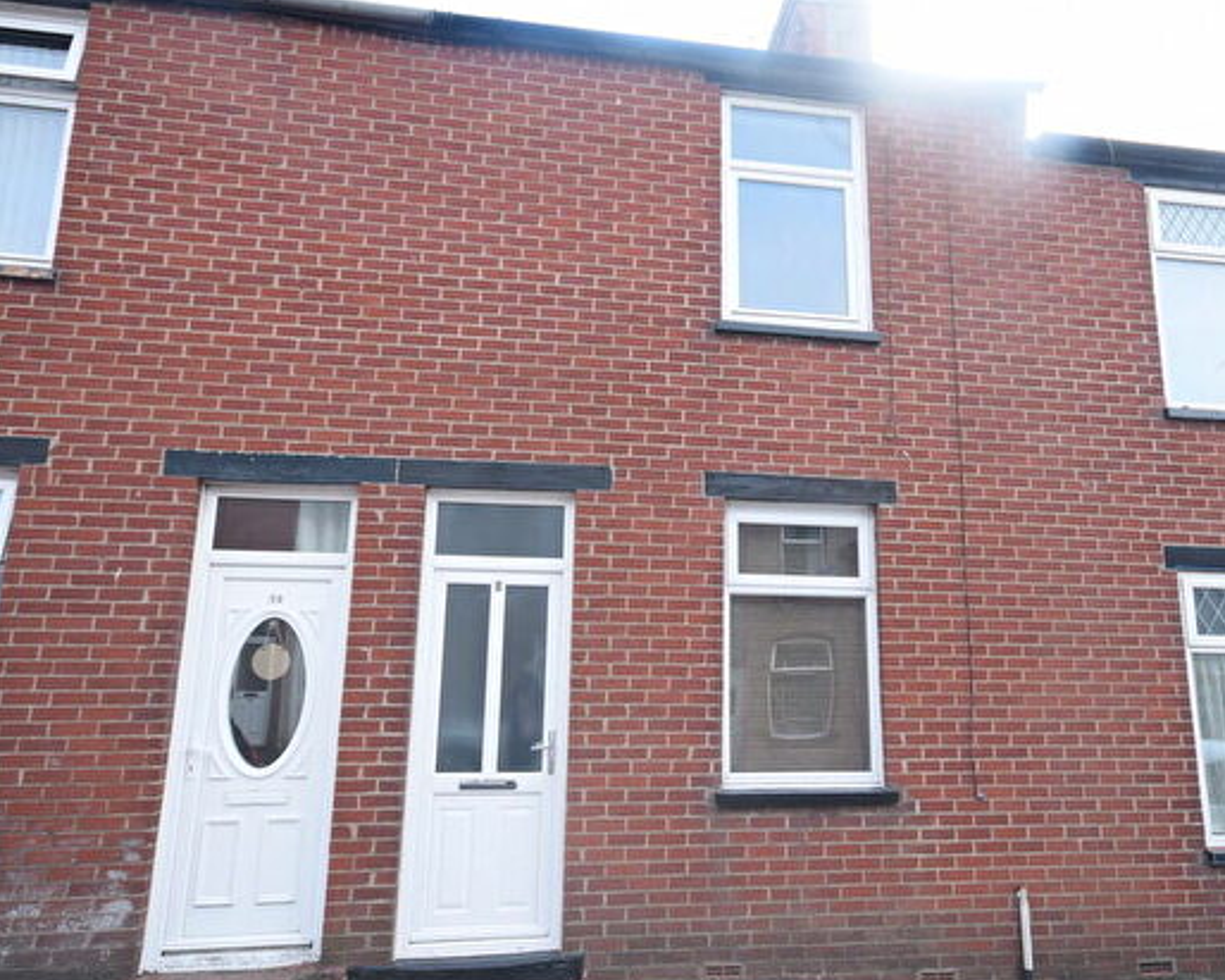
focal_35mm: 23
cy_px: 511
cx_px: 677
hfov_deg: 72.4
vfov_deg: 60.8
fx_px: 834
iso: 400
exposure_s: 1/250
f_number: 8
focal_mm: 12
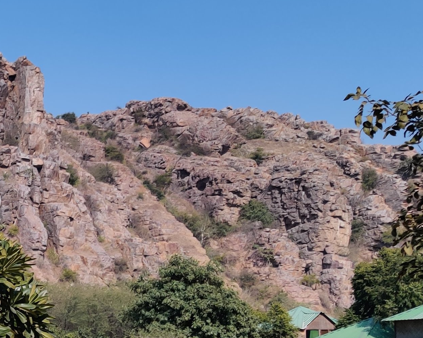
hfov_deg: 19.6
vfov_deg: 18.0
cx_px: -220
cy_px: 304
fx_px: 1052
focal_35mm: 84
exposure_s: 1/3083
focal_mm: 4.75
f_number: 1.75
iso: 100
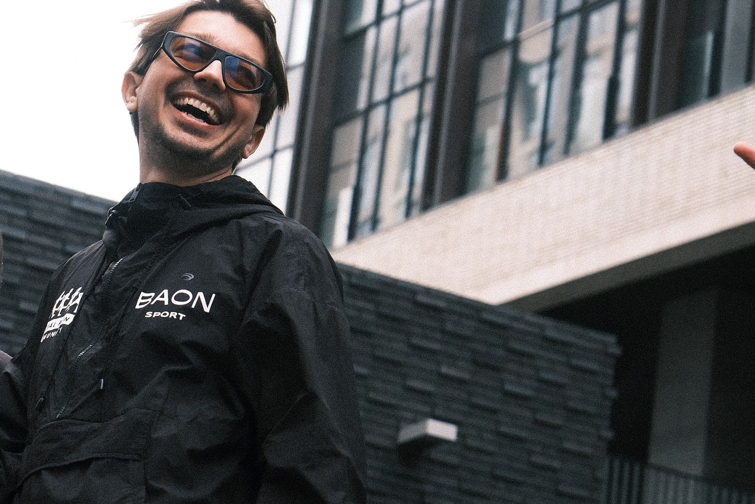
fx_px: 2475
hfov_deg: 17.1
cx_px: 75
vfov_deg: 11.6
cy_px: 318
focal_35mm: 118
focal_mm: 42.9
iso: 400
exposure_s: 1/640
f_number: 4
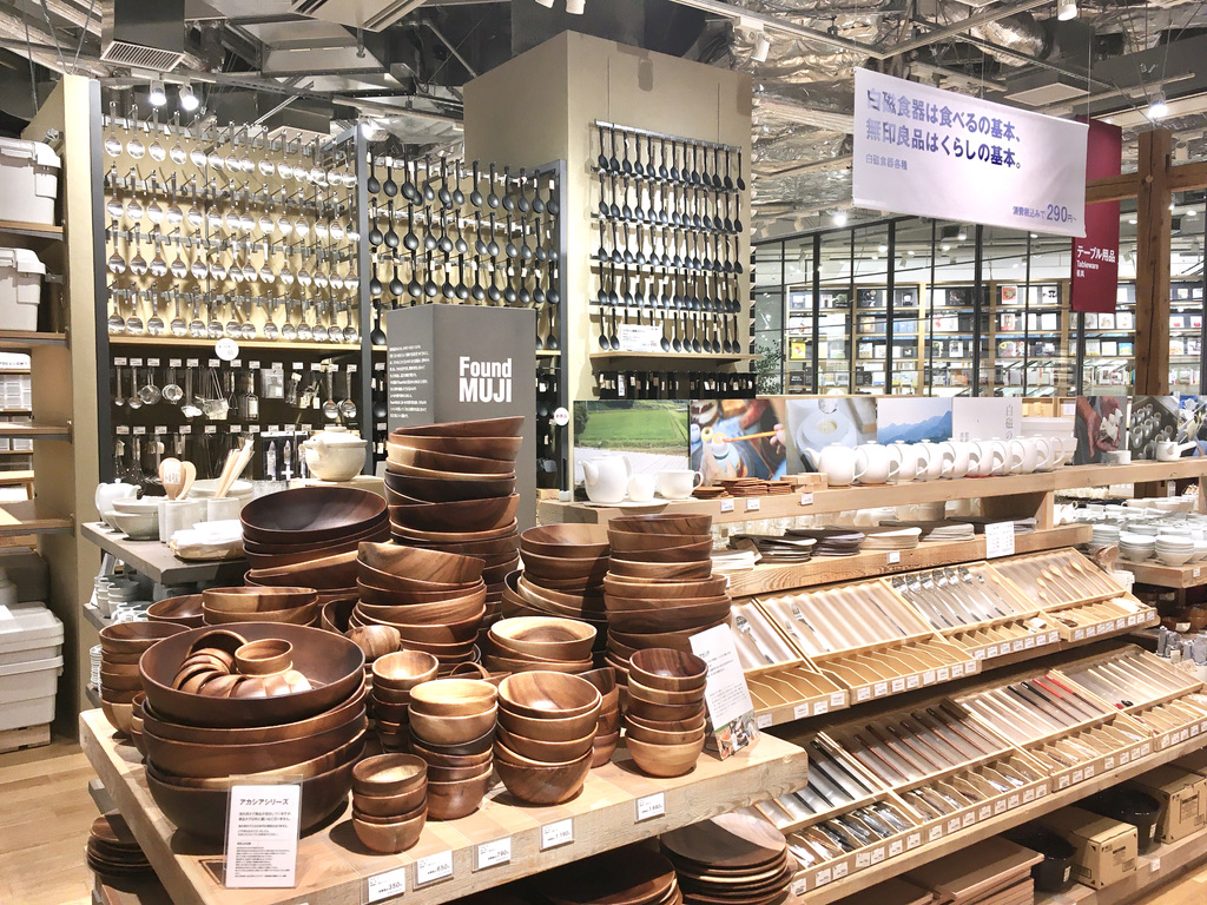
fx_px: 1011
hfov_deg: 61.7
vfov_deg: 48.2
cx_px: 604
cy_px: 452
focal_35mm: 29
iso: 25
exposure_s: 1/40
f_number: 2.2
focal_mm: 4.15
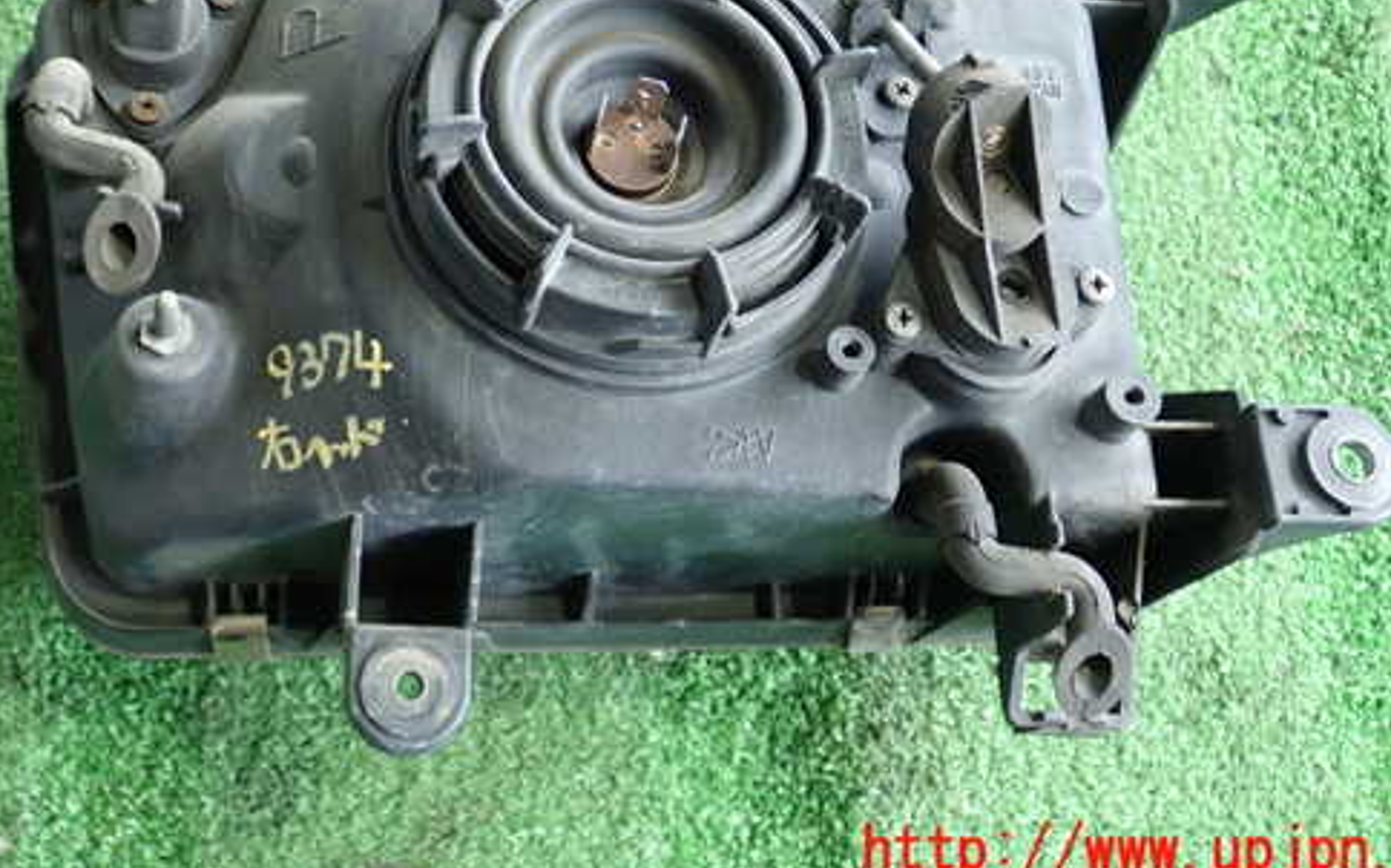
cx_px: 650
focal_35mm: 46
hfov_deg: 43.5
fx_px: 1743
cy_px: 241
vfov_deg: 27.7
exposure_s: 1/30
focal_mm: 6.42
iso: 250
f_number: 2.6
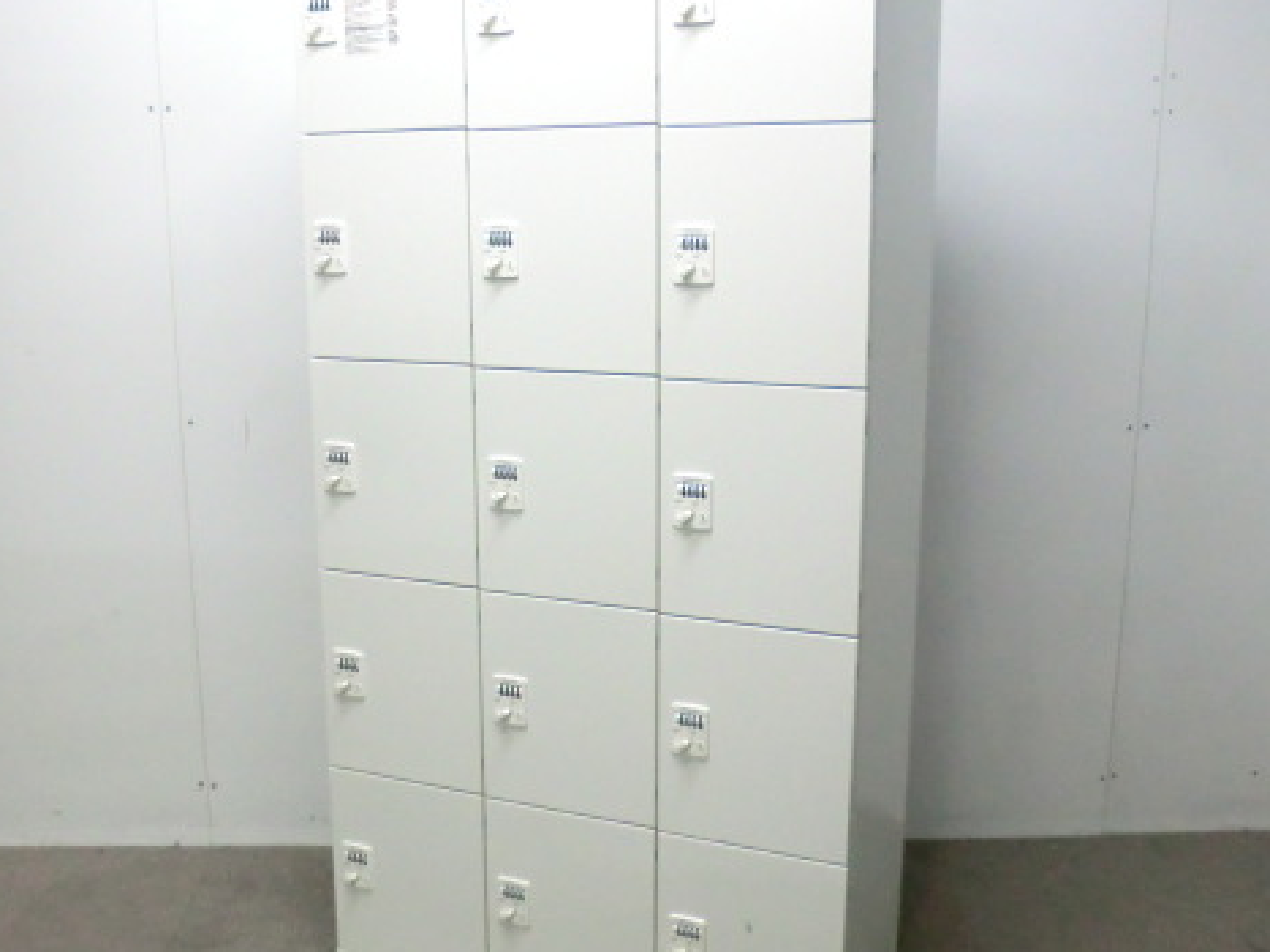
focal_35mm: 37
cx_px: 579
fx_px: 1357
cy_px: 476
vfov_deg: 38.6
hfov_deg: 50.1
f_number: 3.2
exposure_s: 1/60
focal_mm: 4.9
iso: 640
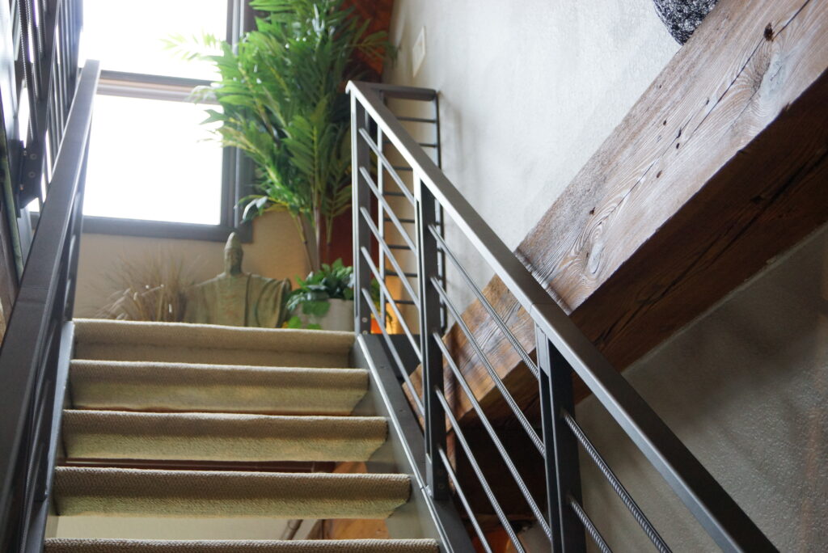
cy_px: 276
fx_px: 1208
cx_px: 414
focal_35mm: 52
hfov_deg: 37.8
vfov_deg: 25.8
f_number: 5
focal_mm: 35
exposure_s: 1/60
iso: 640
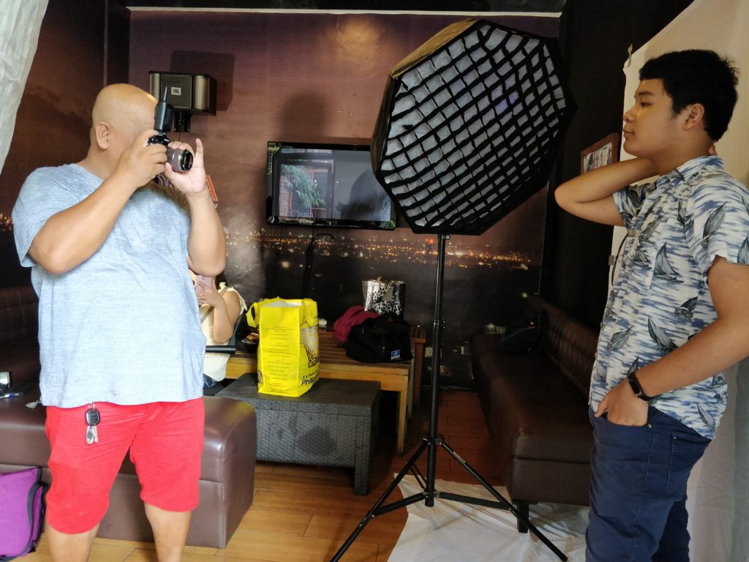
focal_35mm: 24
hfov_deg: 71.6
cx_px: 374
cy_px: 281
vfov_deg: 56.8
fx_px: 519
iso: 1600
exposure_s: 1/33
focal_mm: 4.1
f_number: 1.7
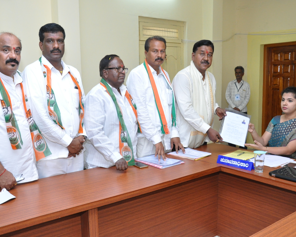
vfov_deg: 40.6
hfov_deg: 49.6
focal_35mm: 37
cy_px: 119
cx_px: 153
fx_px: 320
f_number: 6.3
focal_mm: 21
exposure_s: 1/125
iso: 2000
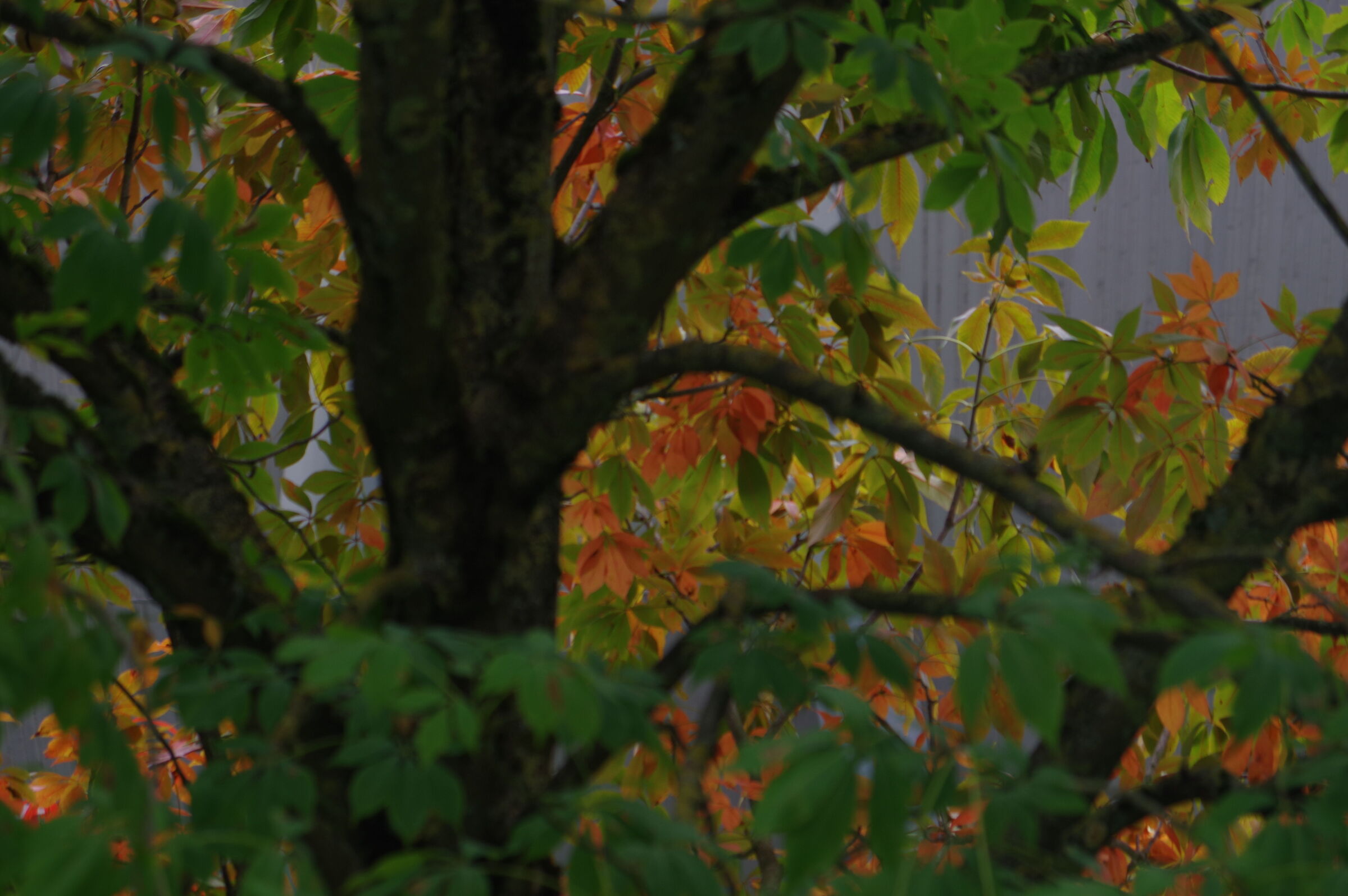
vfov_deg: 4.6
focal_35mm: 300
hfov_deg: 6.9
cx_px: 674
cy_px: 448
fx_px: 11224
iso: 100
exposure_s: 1/20
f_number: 8
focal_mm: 200
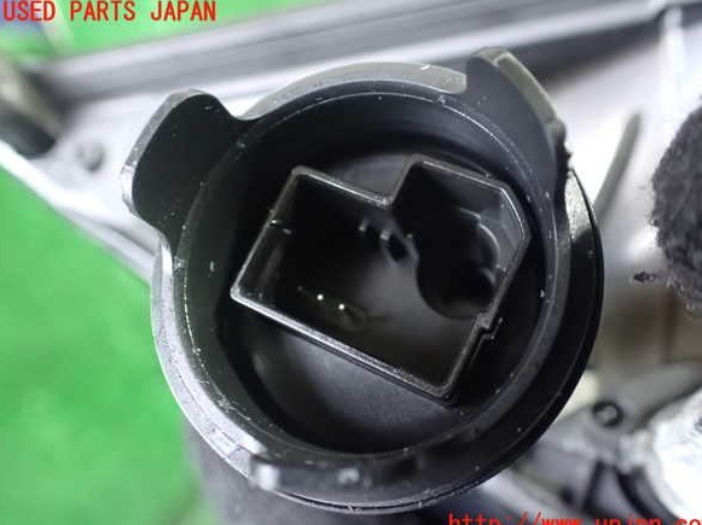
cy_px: 269
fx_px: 628
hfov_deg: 58.4
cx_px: 359
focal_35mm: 31
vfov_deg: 45.4
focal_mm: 5.4
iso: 1600
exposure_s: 1/20
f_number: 2.3
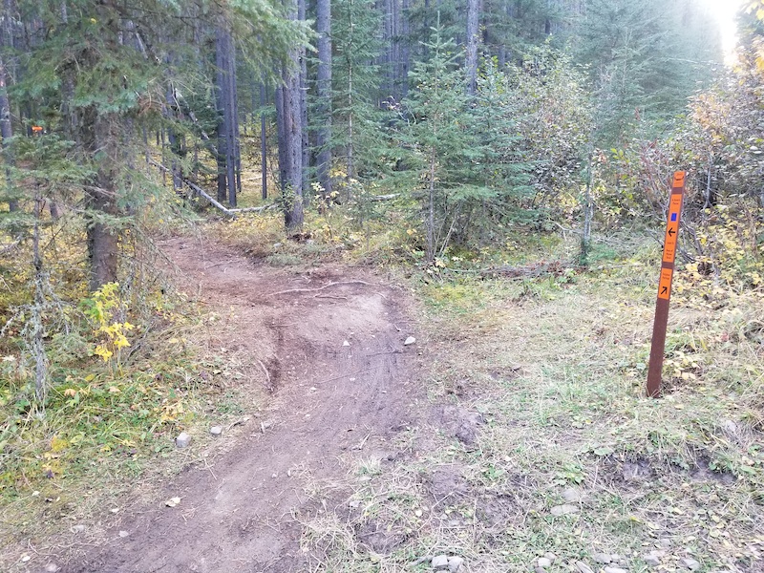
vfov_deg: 53.1
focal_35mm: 26
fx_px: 574
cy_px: 286
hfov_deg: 67.3
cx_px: 382
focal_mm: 4.25
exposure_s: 1/40
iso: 200
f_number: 1.7
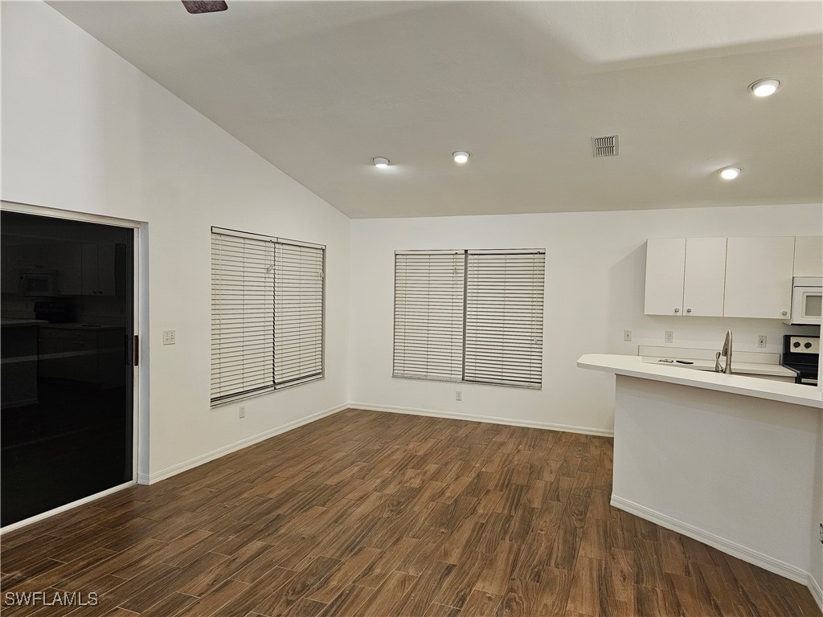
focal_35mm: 23
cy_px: 308
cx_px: 412
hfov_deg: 73.9
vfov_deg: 58.9
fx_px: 547
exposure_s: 1/120
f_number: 1.7
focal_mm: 6.3
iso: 320
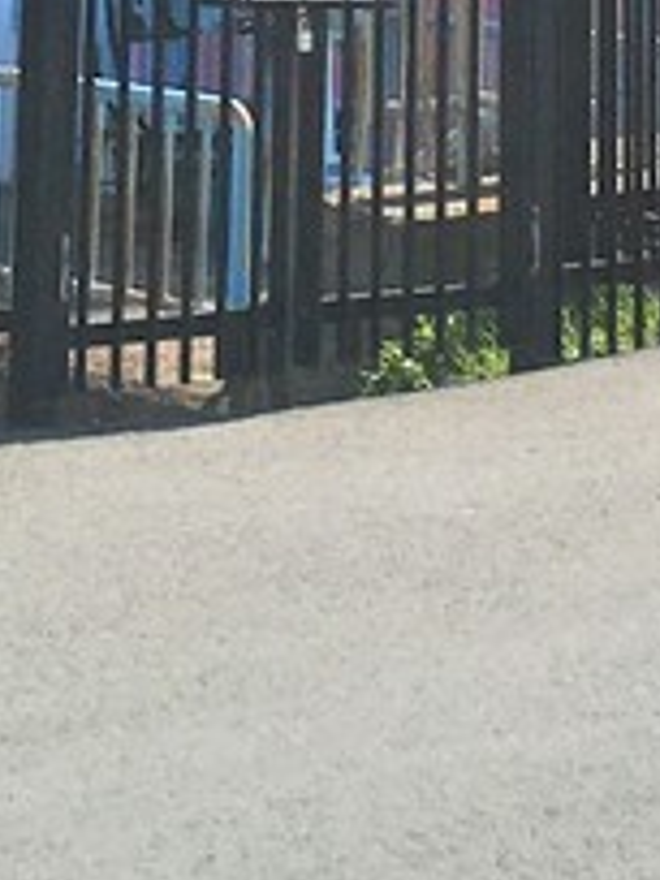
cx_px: 142
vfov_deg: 10.3
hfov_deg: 8.7
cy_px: -1078
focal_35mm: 171
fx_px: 4347
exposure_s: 1/2079
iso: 25
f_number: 2.2
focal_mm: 4.15
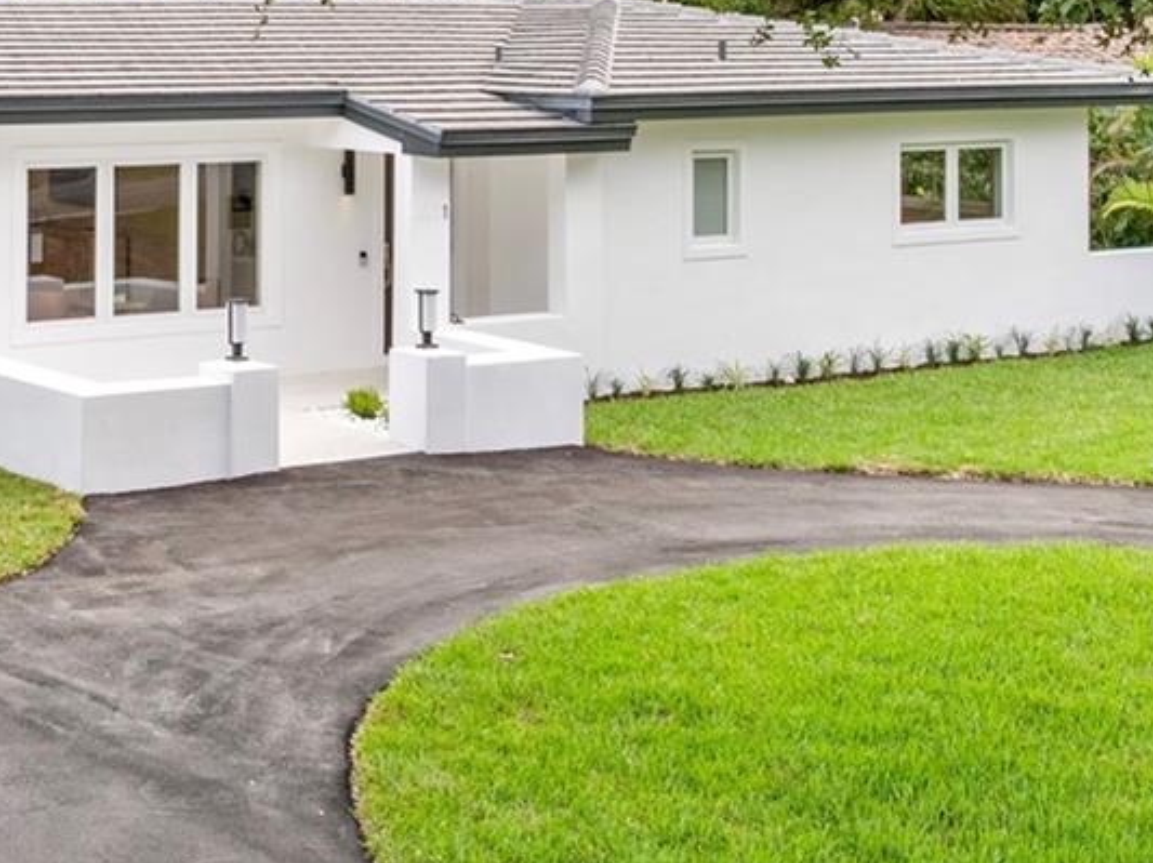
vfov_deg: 19.8
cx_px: 61
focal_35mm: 72
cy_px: -16
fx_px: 2397
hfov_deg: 26.0
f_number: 2.8
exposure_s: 1/1000
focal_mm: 12.29
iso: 320
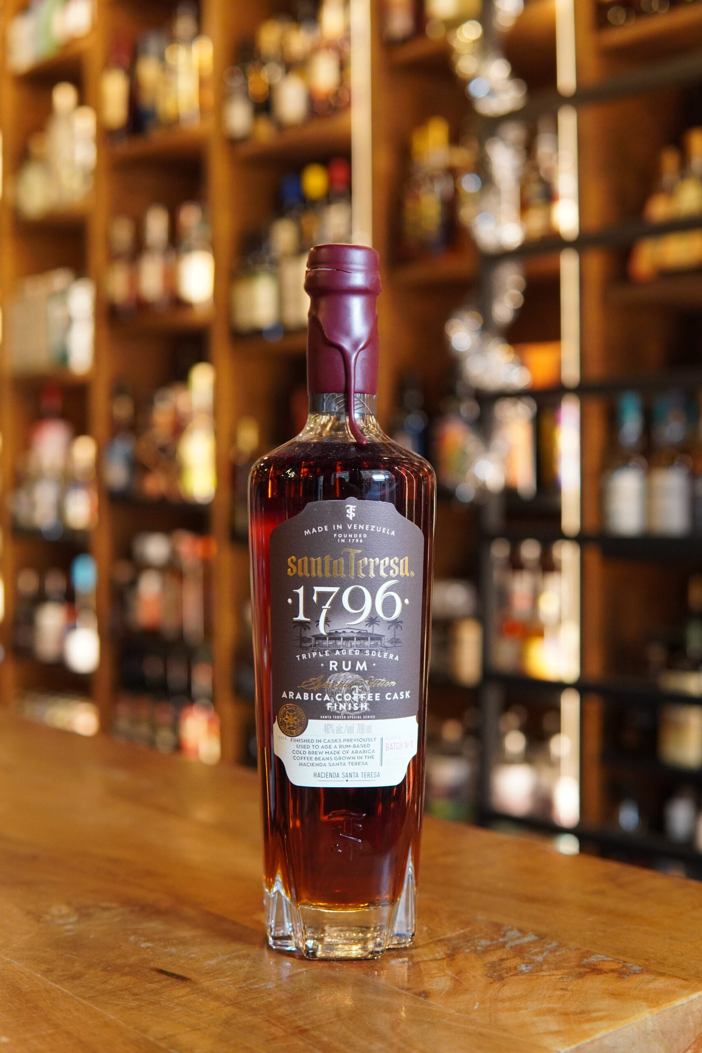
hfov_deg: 29.9
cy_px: 526
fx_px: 1316
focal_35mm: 45
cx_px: 351
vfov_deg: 43.6
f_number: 2.8
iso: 1600
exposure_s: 1/160
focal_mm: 30
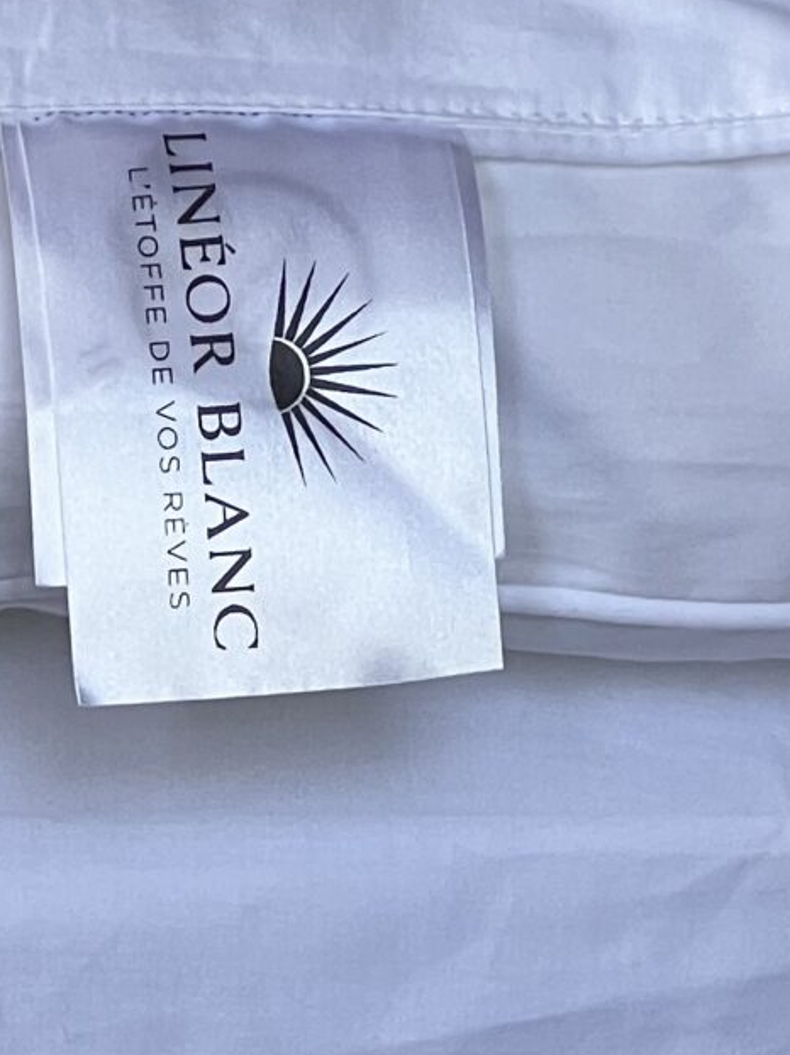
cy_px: 658
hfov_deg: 4.7
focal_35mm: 317
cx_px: 185
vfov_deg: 6.3
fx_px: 9653
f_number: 2.8
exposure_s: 1/99
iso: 100
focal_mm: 9
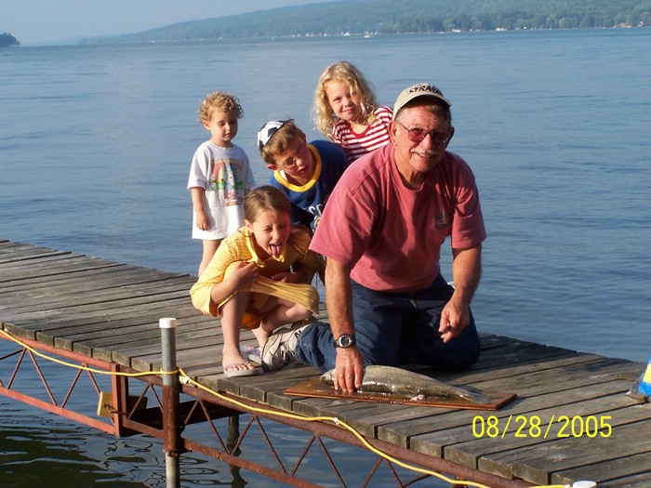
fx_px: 1768
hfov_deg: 20.9
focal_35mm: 94
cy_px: 244
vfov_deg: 15.7
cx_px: 326
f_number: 4.5
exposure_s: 1/350
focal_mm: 15.6
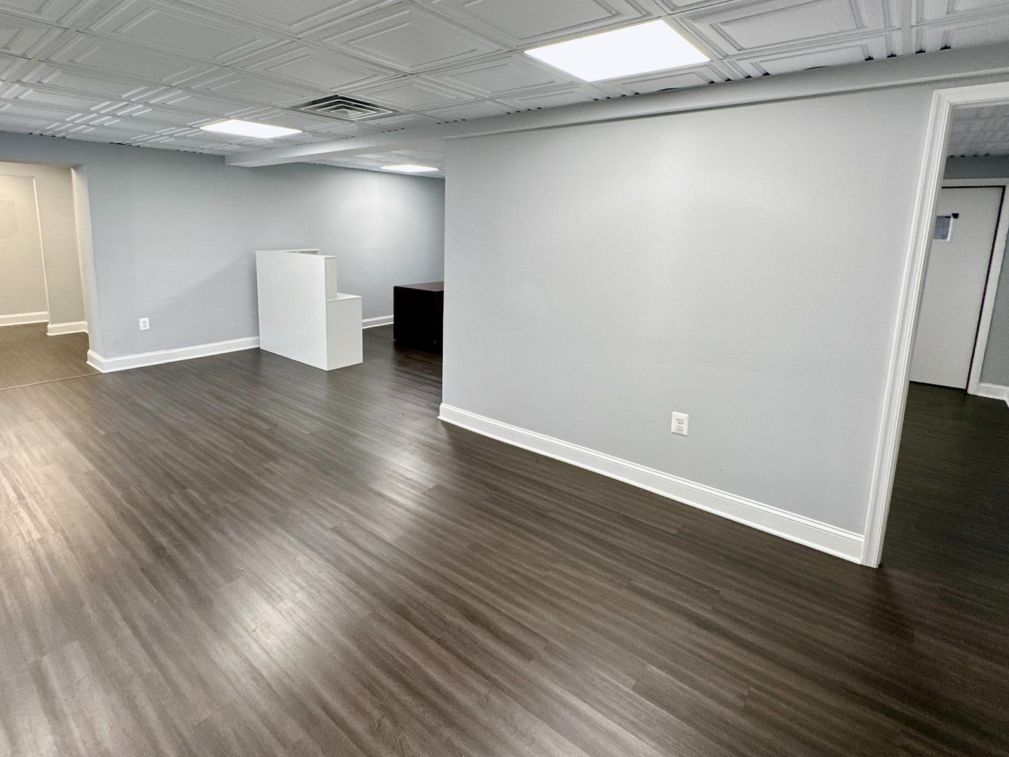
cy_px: 310
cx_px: 460
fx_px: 525
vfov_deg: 71.0
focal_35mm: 18
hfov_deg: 87.5
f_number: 2.2
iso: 125
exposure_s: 1/120
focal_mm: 2.22
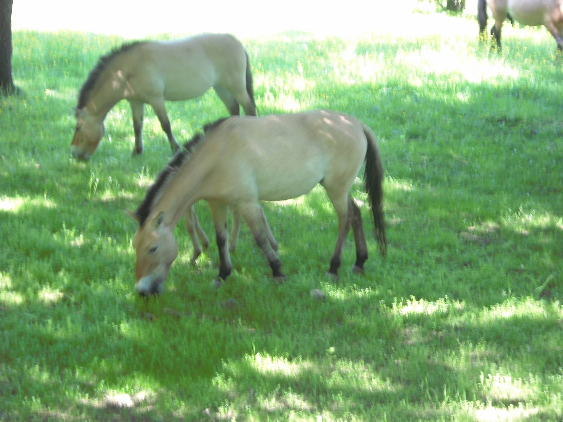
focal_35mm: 113
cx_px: 282
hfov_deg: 17.4
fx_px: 1838
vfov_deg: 13.1
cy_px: 211
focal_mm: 18.6
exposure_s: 1/10
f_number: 5.2
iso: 100
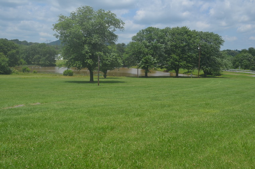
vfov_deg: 36.7
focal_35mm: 36
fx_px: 254
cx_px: 128
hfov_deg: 53.2
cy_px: 84
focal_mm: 24
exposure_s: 1/320
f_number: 9
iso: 100
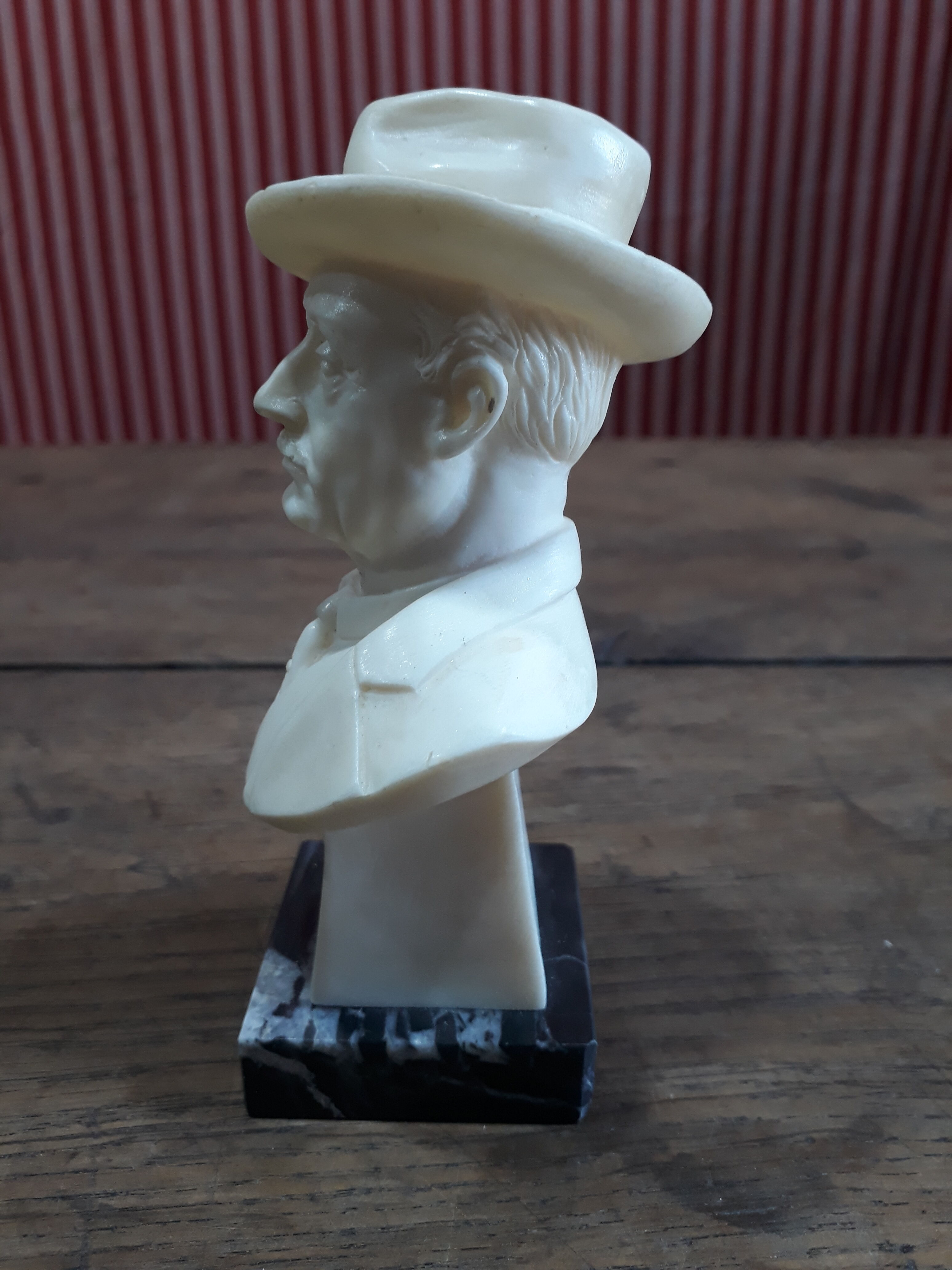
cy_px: 635
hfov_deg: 51.4
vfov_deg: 65.3
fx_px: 990
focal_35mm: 27
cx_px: 476
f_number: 1.9
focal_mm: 3.6
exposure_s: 1/33
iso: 100
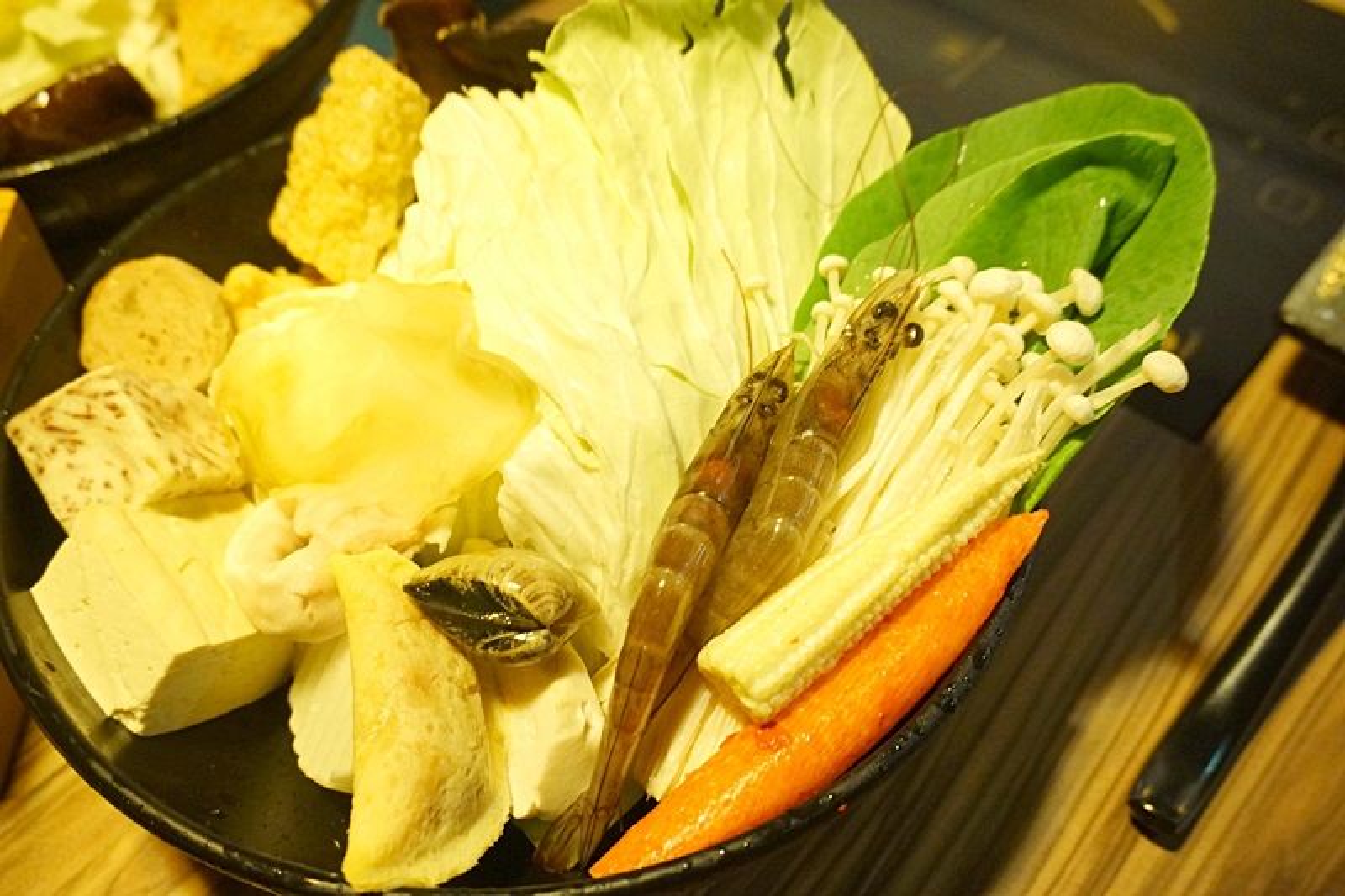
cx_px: 672
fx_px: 1289
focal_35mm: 34
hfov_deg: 55.1
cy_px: 448
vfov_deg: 38.3
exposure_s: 1/60
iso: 1600
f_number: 4
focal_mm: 23
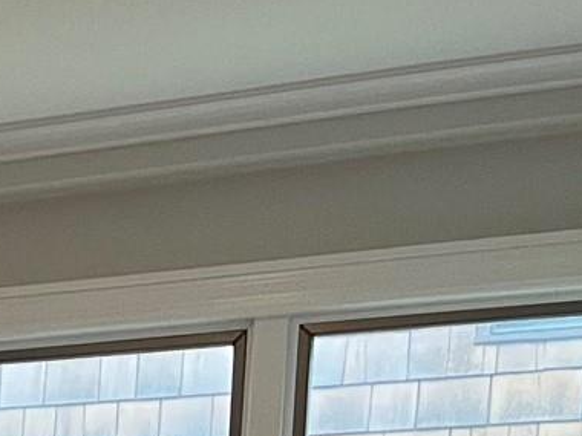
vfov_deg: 9.4
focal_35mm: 140
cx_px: -709
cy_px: 1046
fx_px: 2354
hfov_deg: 12.0
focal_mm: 5.1
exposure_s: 1/60
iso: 200
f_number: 1.6
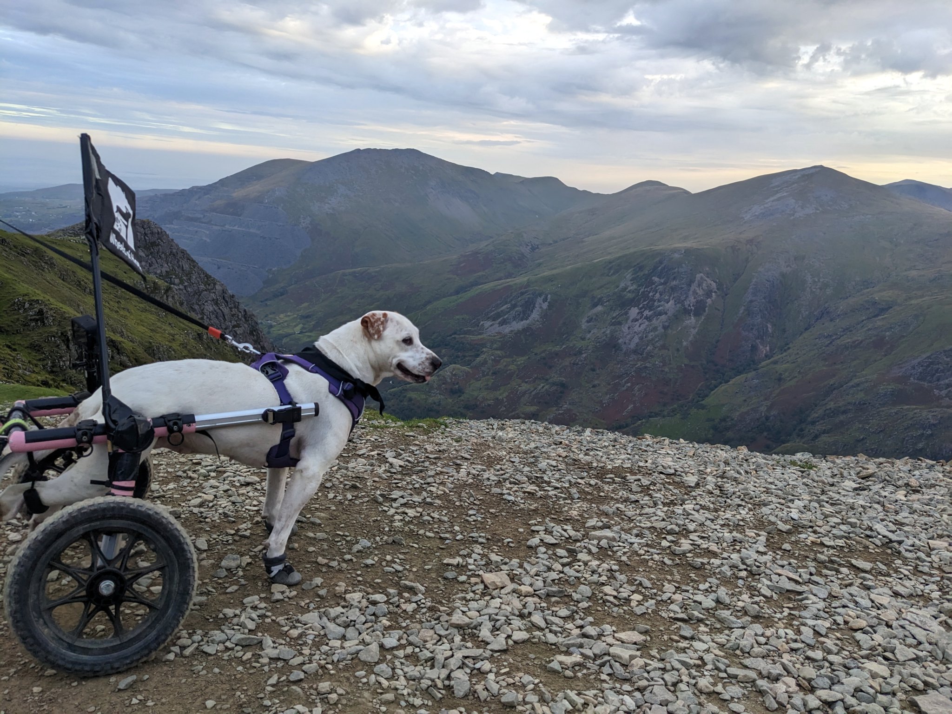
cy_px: 357
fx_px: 743
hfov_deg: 65.3
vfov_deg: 51.4
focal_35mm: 27
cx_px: 476
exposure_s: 1/289
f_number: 1.73
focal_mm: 4.38
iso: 50
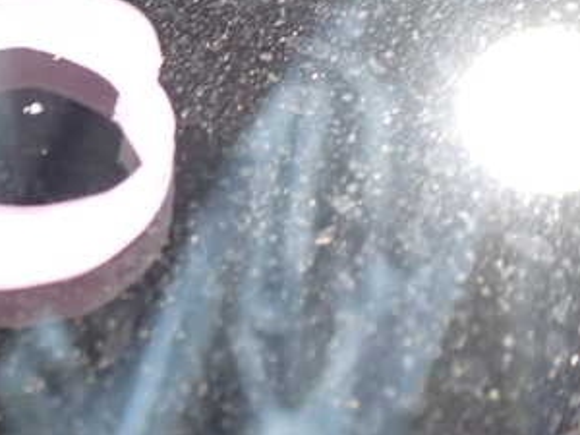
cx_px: 14
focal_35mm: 60
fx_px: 1005
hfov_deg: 30.2
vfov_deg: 24.3
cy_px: 147
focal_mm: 5.4
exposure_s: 1/30
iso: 1000
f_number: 2.3
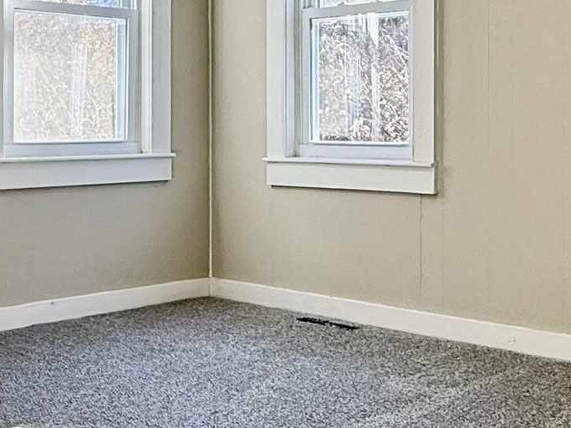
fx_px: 1039
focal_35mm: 63
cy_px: 122
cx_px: 355
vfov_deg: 23.1
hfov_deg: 30.6
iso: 64
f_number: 2.2
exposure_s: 1/144
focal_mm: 2.22
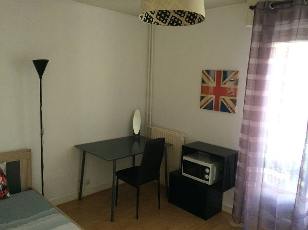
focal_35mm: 29
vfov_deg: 48.2
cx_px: 154
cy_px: 115
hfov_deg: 61.7
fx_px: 258
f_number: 2.2
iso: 160
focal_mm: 4.15
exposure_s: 1/30
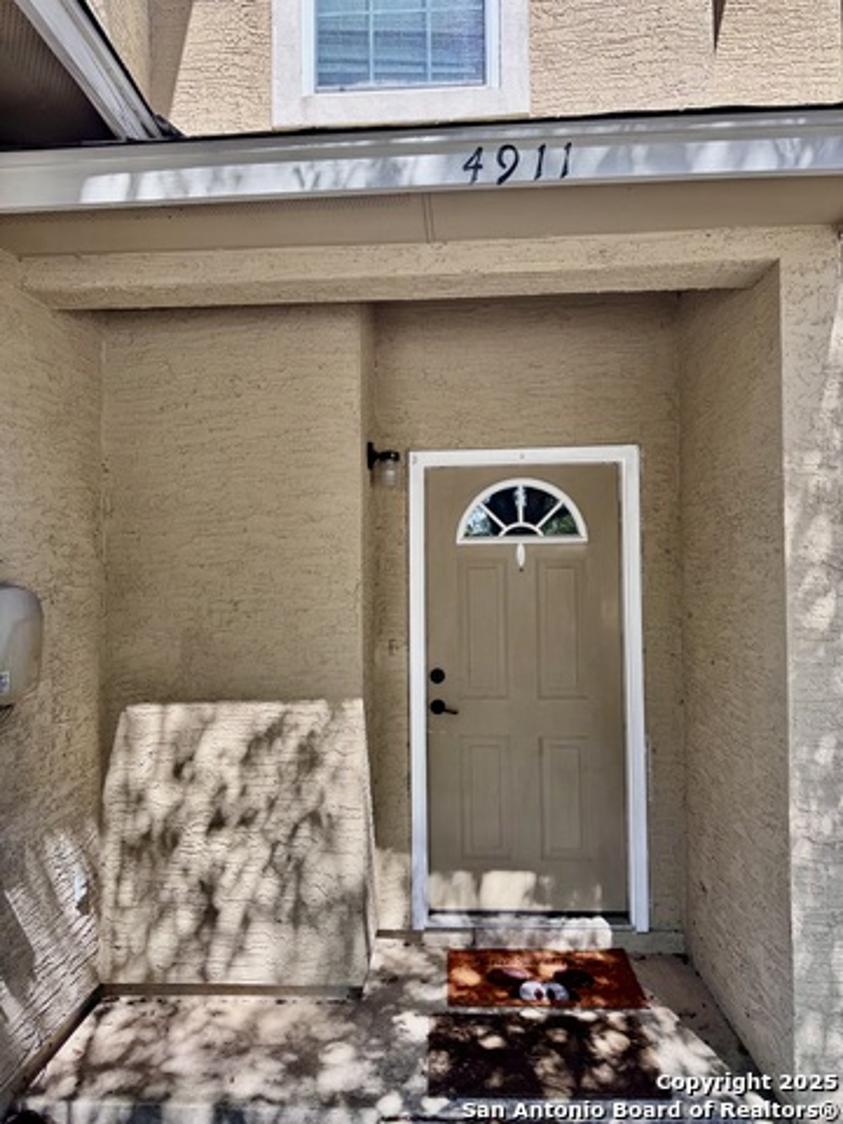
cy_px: 562
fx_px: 779
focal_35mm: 24
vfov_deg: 71.6
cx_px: 422
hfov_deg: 56.8
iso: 80
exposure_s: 1/802
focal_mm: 6.76
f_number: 1.78
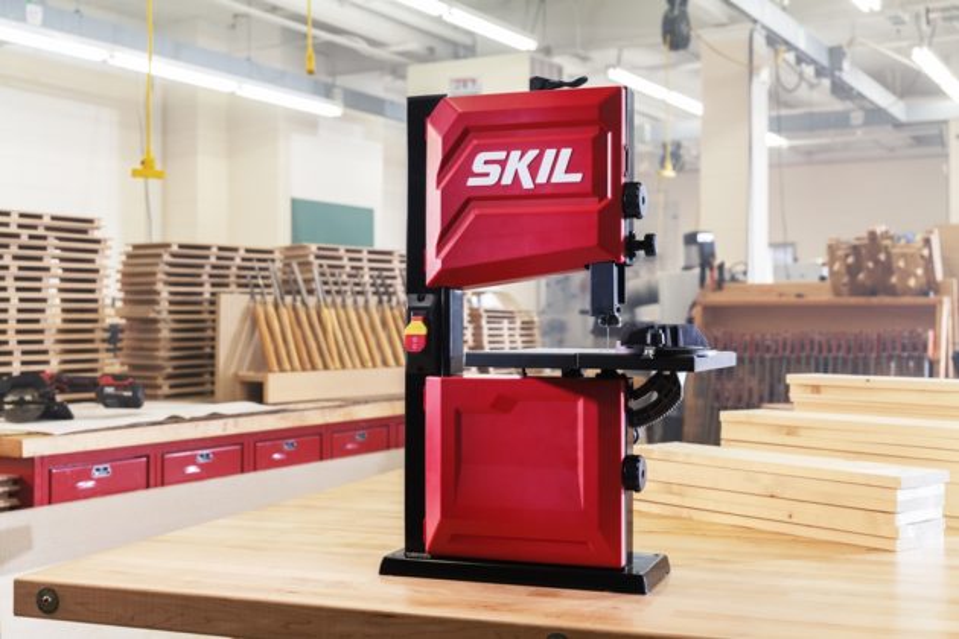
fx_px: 1225
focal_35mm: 46
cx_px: 480
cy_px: 320
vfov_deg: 29.2
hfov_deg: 42.7
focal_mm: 46
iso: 1600
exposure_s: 1/160
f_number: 5.6
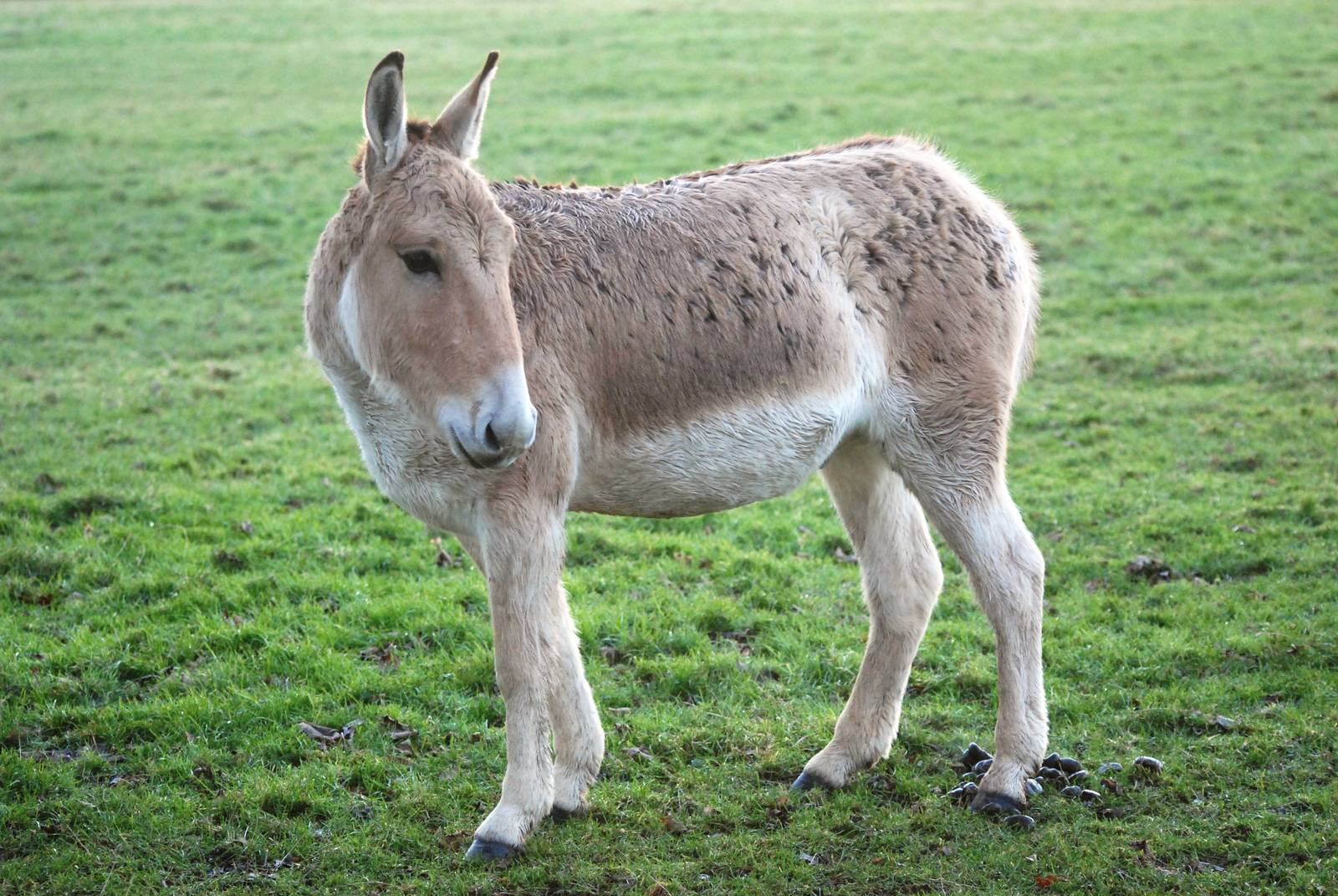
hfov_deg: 13.7
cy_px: 448
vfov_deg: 9.2
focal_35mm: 150
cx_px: 669
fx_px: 5582
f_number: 4
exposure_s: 1/160
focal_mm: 100
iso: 1000
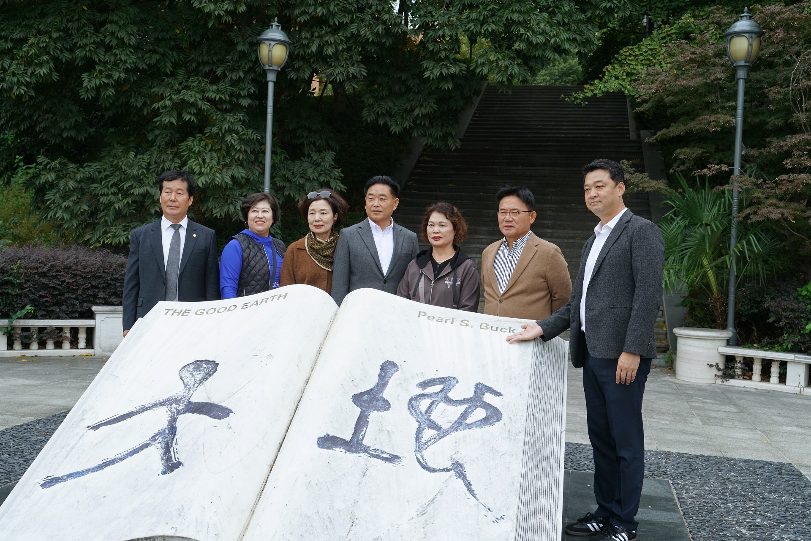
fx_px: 901
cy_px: 270
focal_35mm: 40
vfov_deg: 33.4
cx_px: 406
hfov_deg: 48.5
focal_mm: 40
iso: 500
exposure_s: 1/200
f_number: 8
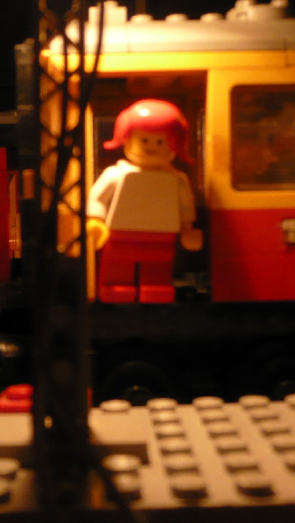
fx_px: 778
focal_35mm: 56
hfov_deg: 21.4
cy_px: 264
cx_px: 103
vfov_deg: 37.2
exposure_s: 1/2.5
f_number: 3.3
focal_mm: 4.6
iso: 200
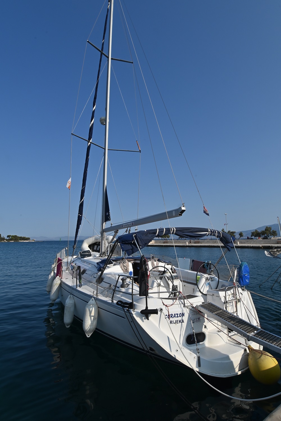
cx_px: 140
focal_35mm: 18
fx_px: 211
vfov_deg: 90.0
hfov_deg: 67.4
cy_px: 210
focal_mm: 12
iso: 100
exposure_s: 1/80
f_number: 22
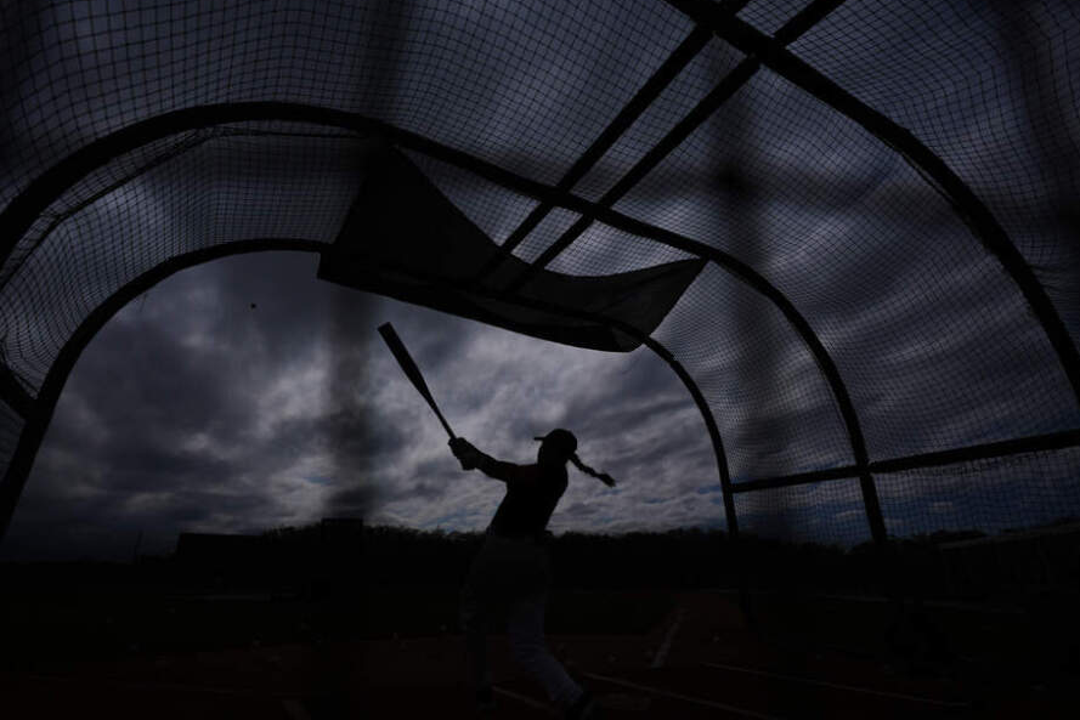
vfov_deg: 67.4
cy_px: 348
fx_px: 540
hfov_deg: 90.0
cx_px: 530
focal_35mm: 18
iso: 160
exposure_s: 1/80000
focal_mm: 16
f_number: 2.8
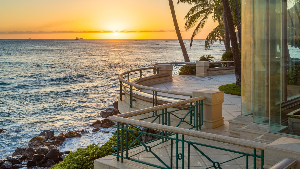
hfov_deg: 48.3
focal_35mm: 42
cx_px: 167
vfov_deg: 28.3
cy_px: 78
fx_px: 334
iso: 100
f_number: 5.6
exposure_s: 1/500
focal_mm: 24
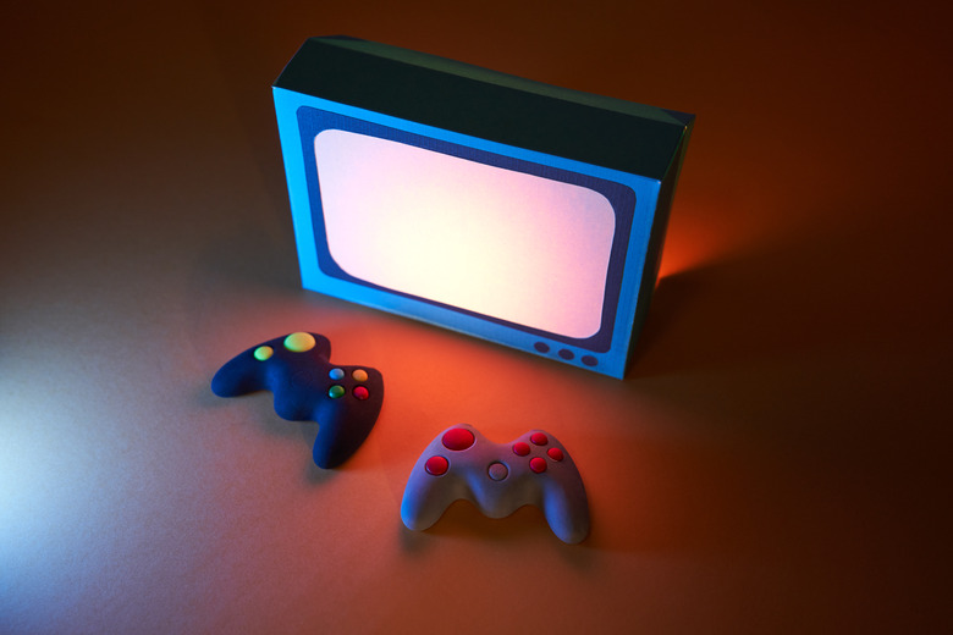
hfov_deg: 46.4
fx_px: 1112
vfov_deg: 31.9
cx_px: 476
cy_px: 318
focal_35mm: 42
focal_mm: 42
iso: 400
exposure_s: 1/160
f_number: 5.6
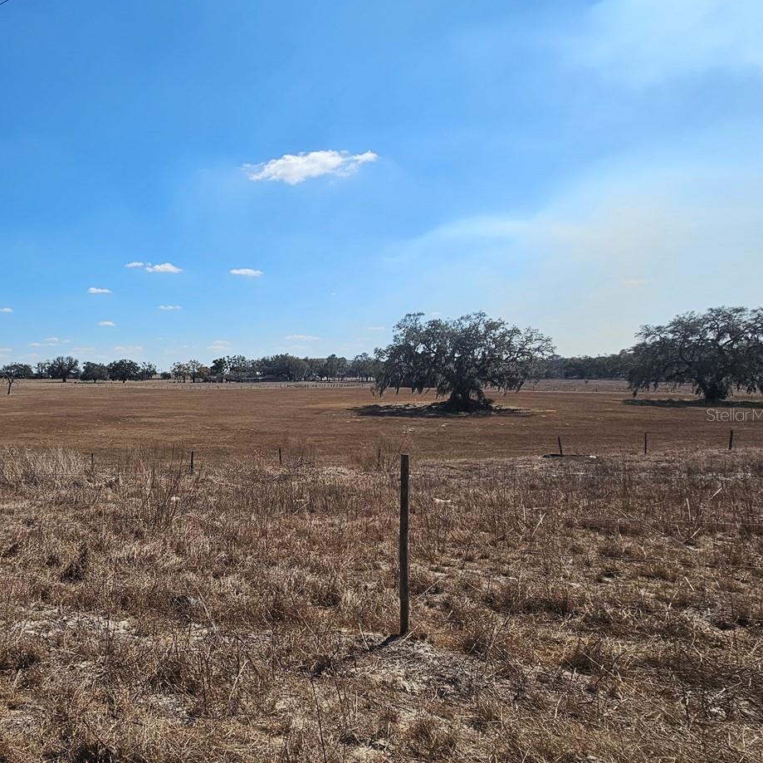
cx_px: 120
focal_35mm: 20
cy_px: 414
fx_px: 499
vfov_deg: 74.7
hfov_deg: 65.8
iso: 50
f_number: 2.2
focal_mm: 2.2
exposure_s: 1/4142
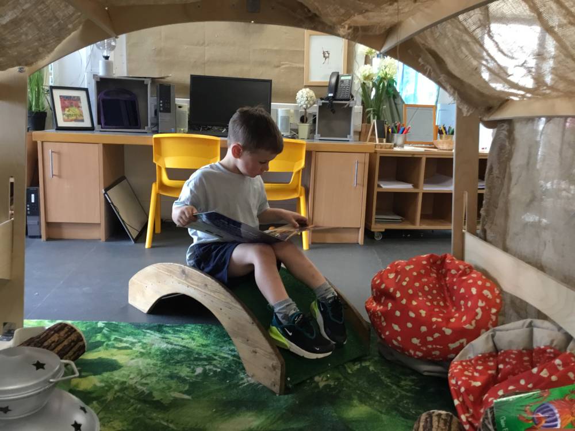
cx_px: 288
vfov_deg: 45.4
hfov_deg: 58.4
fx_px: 515
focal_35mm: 31
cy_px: 216
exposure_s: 1/33
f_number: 2.4
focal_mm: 3.3
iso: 100
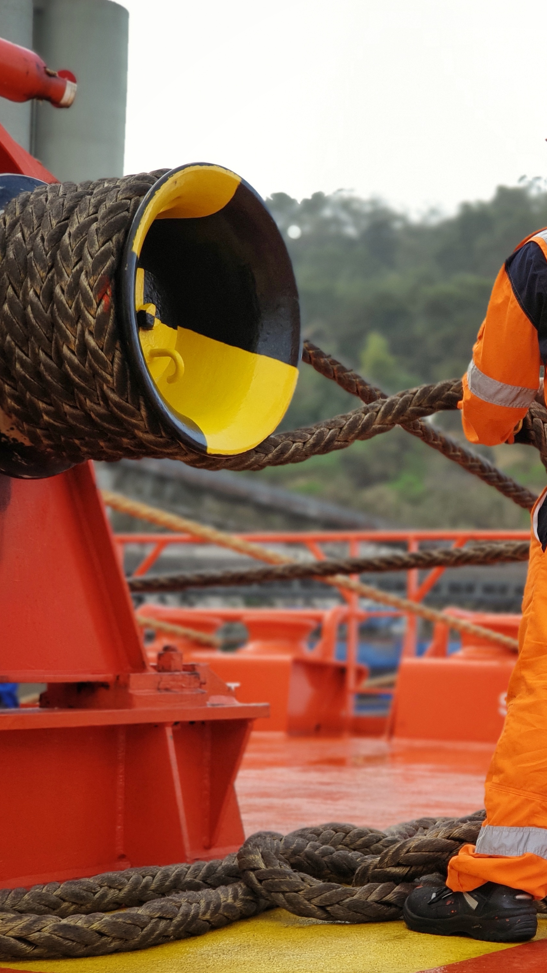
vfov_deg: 27.9
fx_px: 1960
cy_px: 486
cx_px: 566
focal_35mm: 76
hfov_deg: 15.6
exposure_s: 1/172
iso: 25
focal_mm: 6
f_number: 2.4
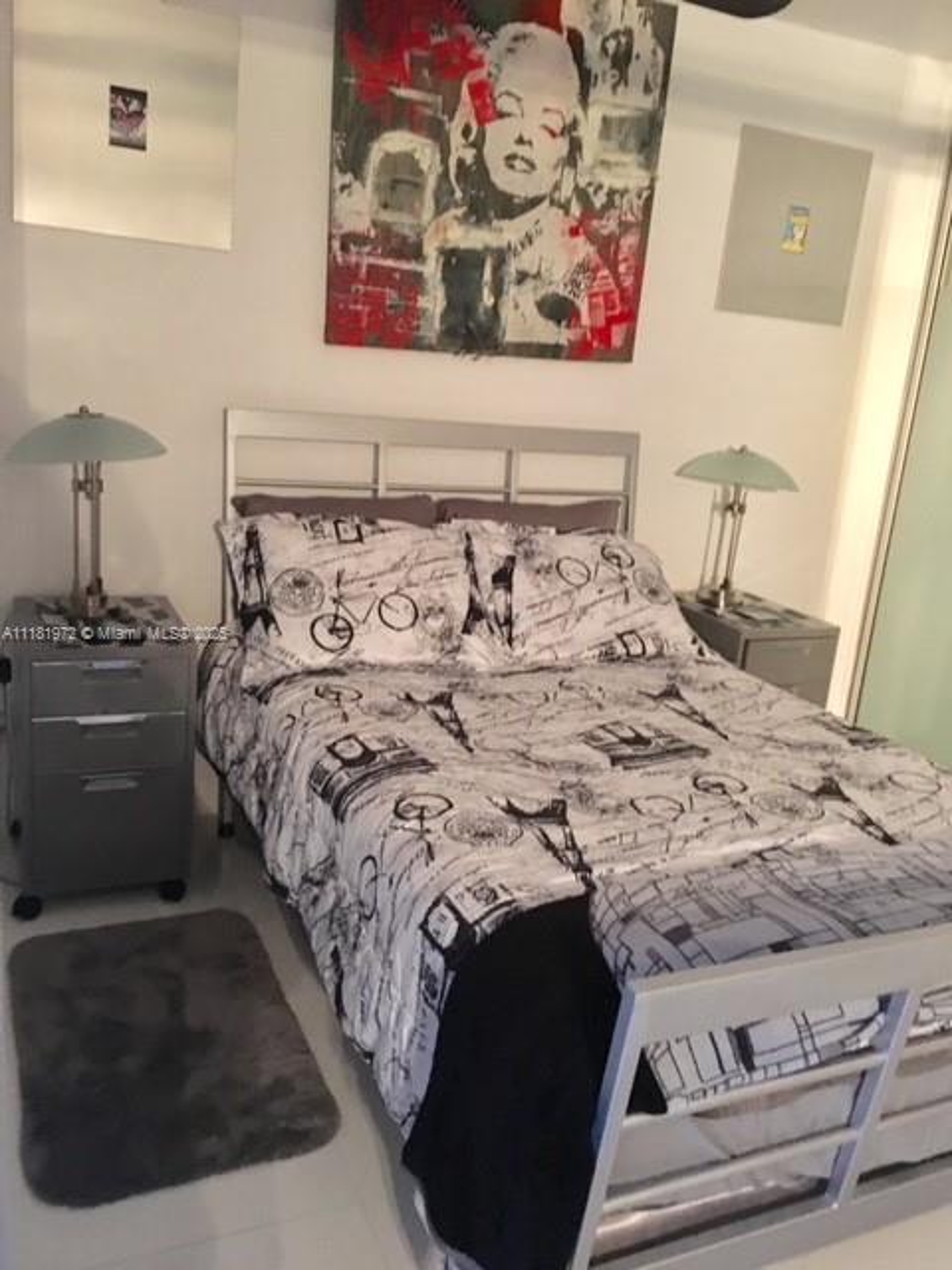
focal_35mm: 29
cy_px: 635
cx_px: 476
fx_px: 1063
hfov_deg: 48.2
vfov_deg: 61.7
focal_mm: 4.15
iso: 400
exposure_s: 1/15
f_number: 2.2
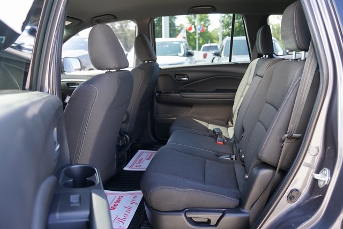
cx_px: 172
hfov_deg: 65.5
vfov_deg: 46.4
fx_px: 267
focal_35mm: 28
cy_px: 114
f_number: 4
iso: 200
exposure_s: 1/60
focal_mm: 28
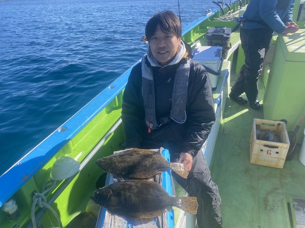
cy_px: 114
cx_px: 152
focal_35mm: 26
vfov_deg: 53.1
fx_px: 229
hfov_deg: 67.3
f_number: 1.8
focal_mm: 4.25
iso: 32
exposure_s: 1/1287
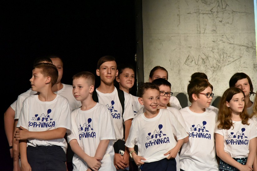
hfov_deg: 17.1
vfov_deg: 11.4
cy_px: 86
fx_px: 857
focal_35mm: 120
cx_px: 128
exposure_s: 1/1000
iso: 12800
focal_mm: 120
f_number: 4
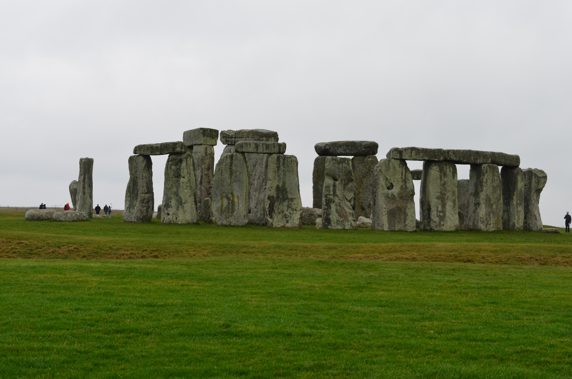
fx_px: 1308
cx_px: 286
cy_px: 190
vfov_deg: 16.5
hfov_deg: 24.7
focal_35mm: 82
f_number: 10
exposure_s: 1/60
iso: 200
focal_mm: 55
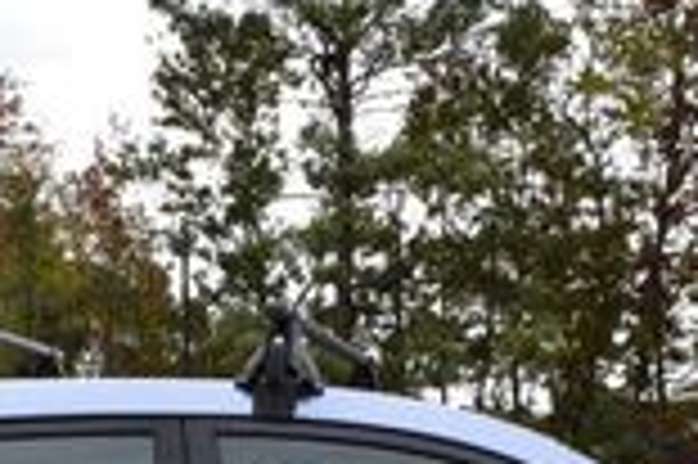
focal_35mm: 124
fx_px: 2402
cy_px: 658
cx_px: 252
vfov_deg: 10.7
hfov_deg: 16.5
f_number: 10
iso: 400
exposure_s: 1/200
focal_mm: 20
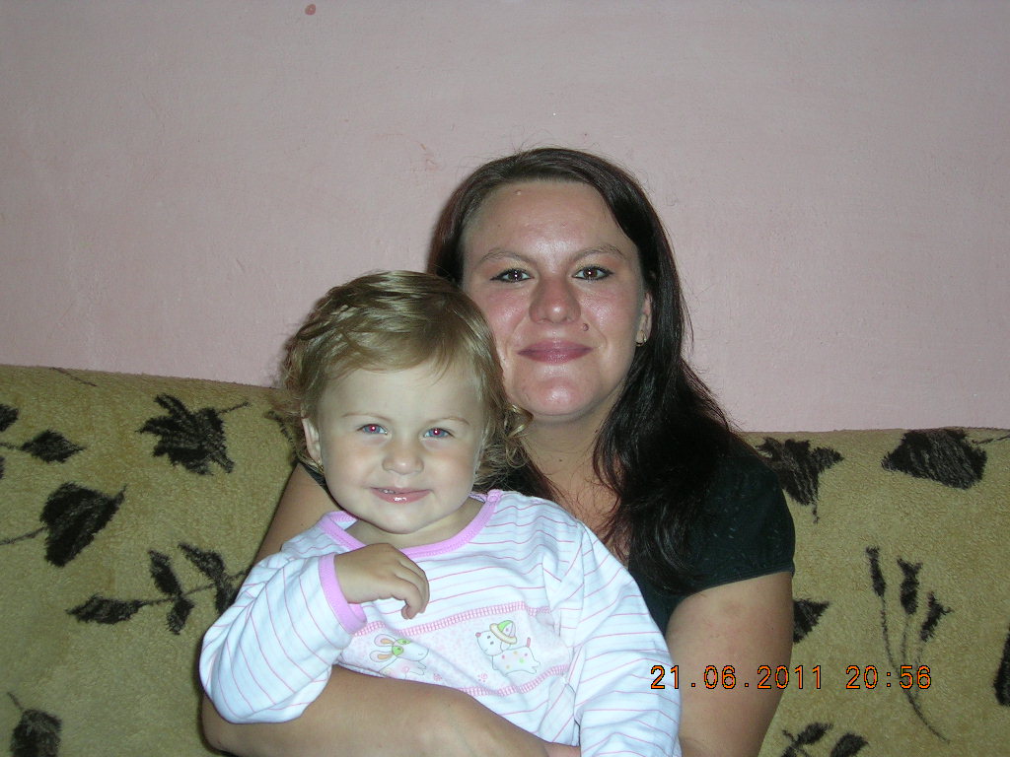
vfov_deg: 24.0
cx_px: 505
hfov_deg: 31.7
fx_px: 1780
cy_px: 378
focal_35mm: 61
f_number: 3.5
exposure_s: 1/60.1
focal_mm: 9.3
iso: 84
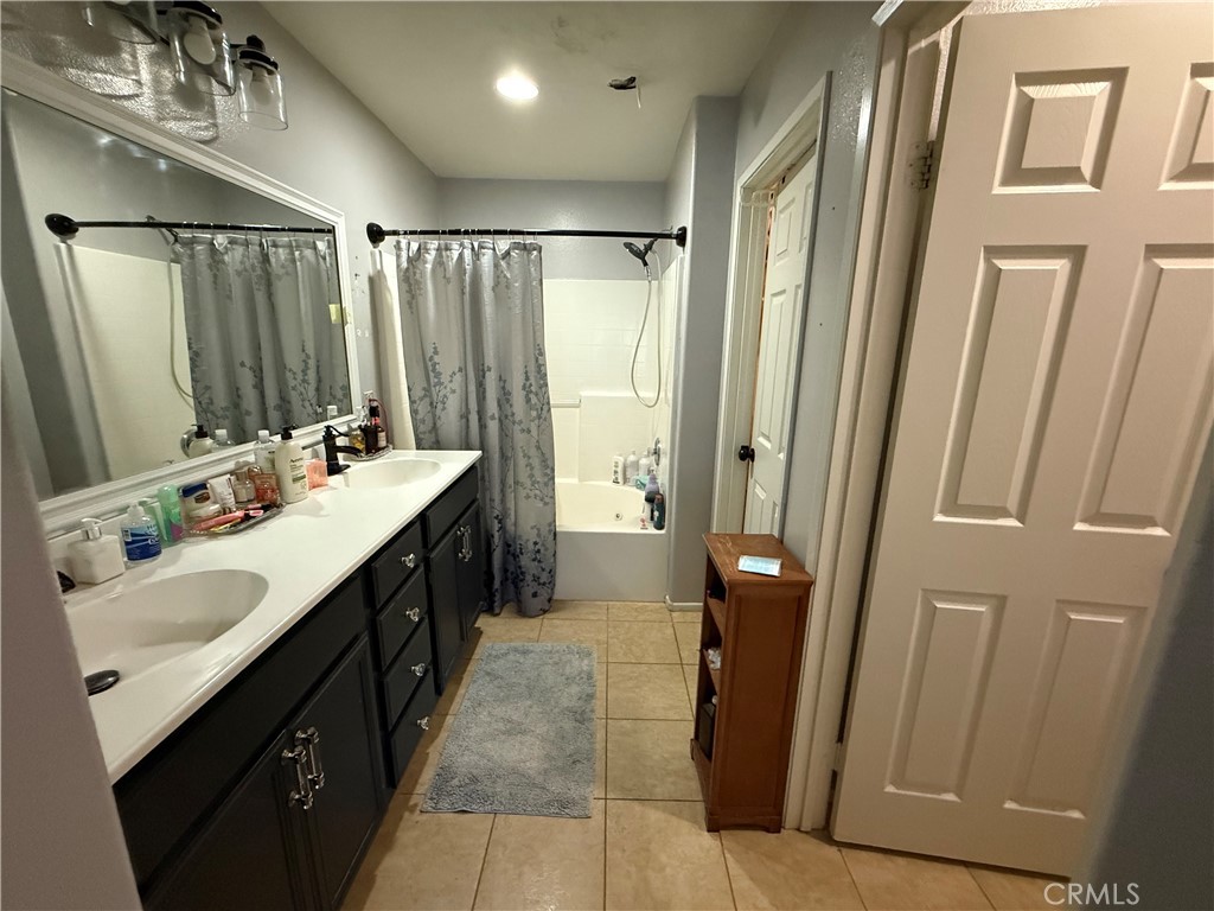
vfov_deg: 85.7
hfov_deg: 102.1
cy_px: 456
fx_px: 491
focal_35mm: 14
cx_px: 607
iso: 800
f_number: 2.2
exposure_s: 1/60
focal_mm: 2.22
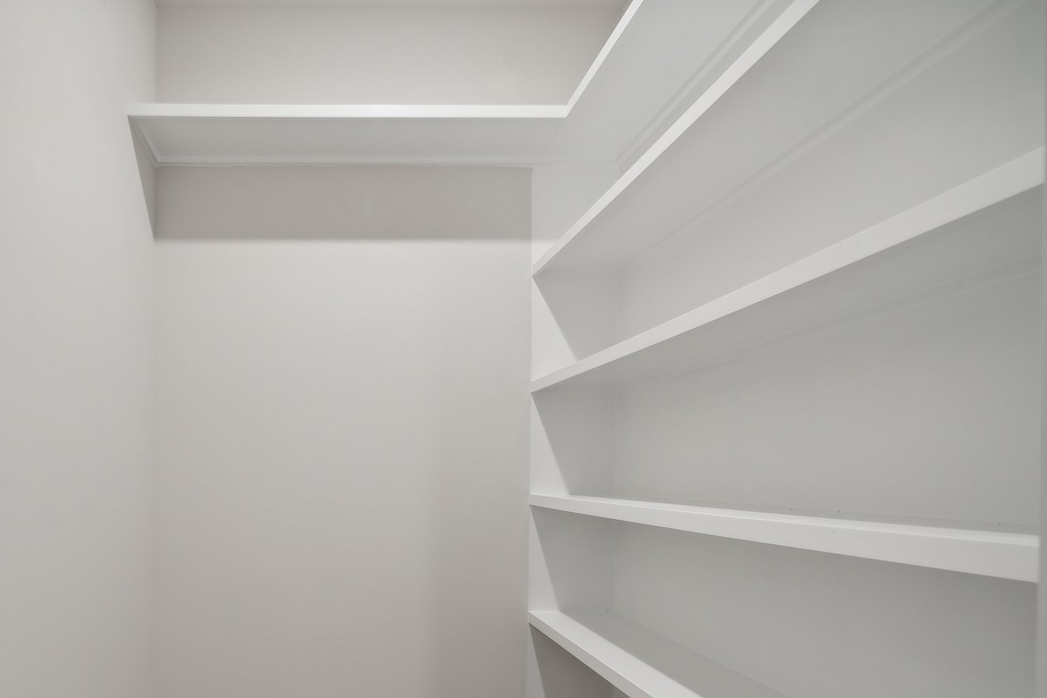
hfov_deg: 80.2
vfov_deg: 60.1
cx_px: 322
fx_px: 582
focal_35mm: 20
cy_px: 479
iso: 160
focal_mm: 14
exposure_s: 1/6
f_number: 7.1
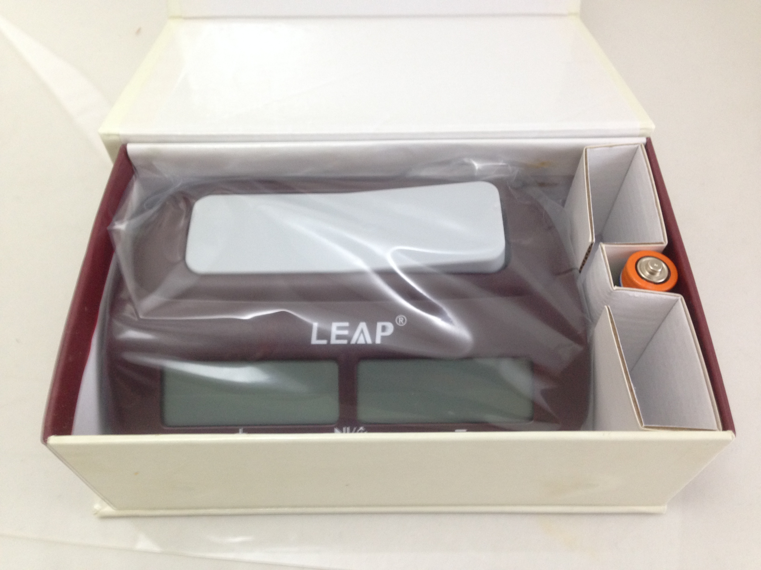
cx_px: 380
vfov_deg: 42.9
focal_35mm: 33
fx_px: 725
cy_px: 285
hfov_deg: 55.4
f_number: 2.4
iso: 125
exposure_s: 1/20
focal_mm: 4.12
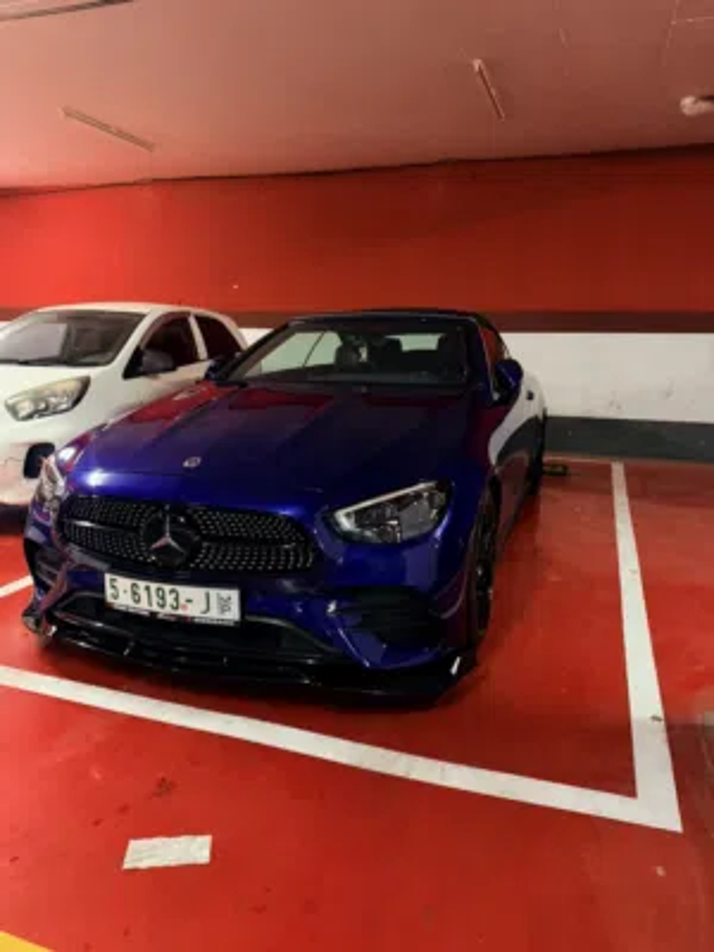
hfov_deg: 56.8
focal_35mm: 24
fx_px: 660
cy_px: 476
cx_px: 357
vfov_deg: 71.6
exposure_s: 1/30
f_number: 1.78
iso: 1000
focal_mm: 6.76
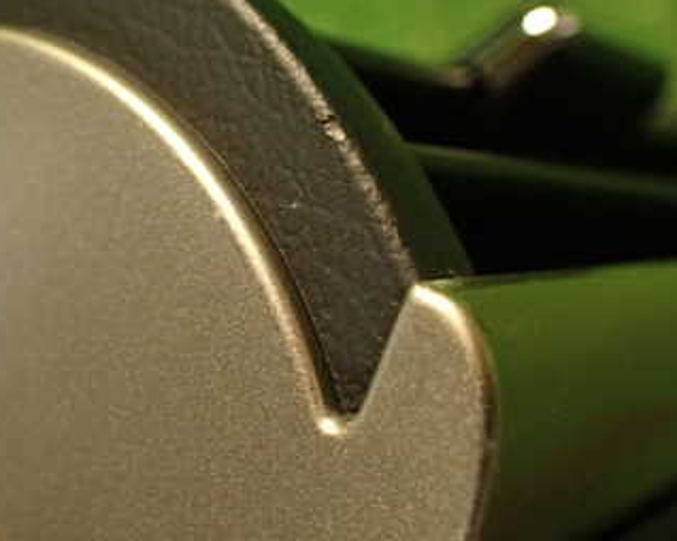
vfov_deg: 25.7
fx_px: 1181
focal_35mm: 59
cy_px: 219
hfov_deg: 31.9
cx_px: 270
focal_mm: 5.79
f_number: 2.4
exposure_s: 1/30
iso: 400
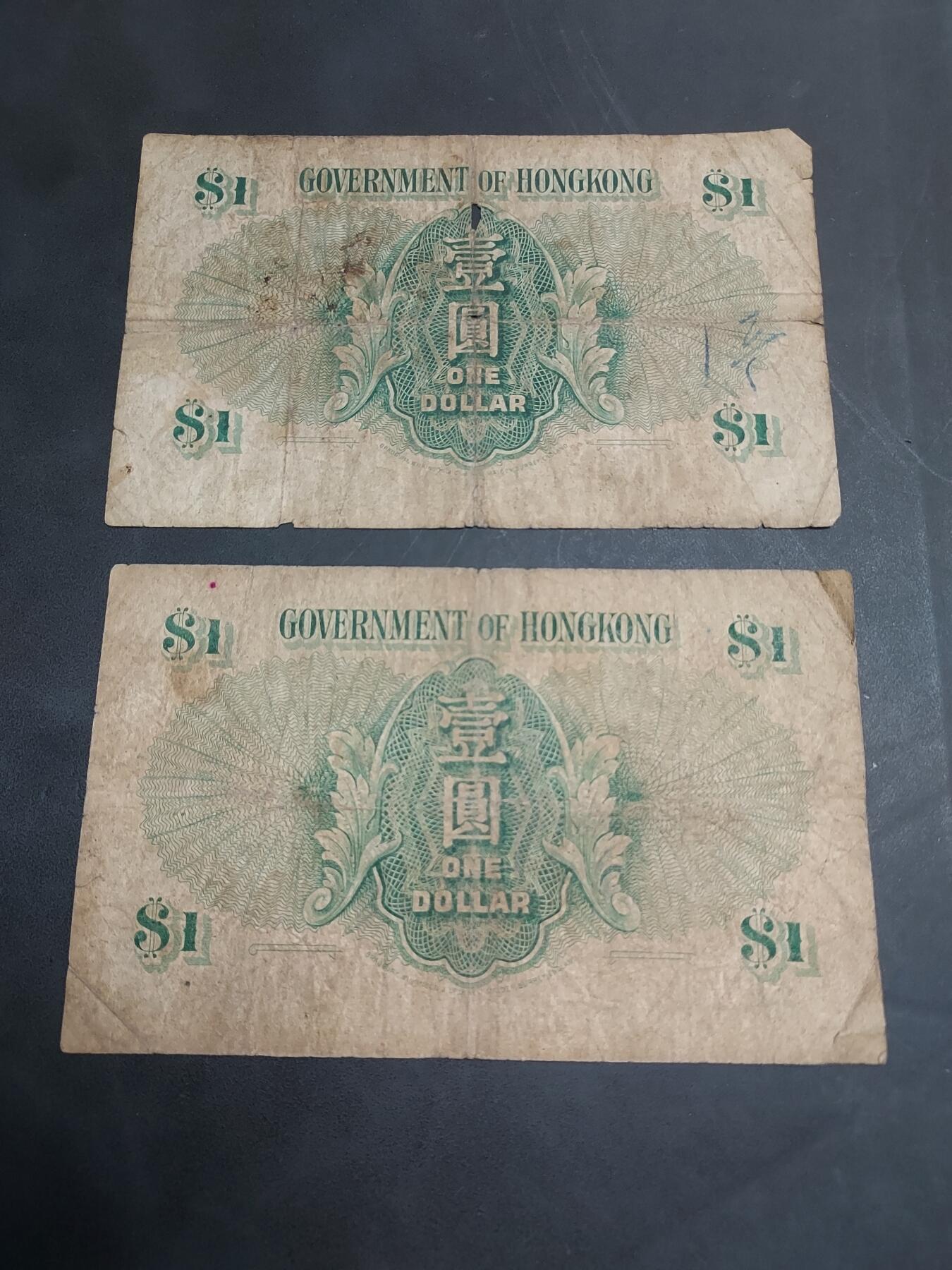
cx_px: 476
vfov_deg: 71.6
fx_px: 880
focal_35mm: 24
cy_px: 635
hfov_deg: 56.8
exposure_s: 1/60
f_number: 1.8
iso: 400
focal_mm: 4.6
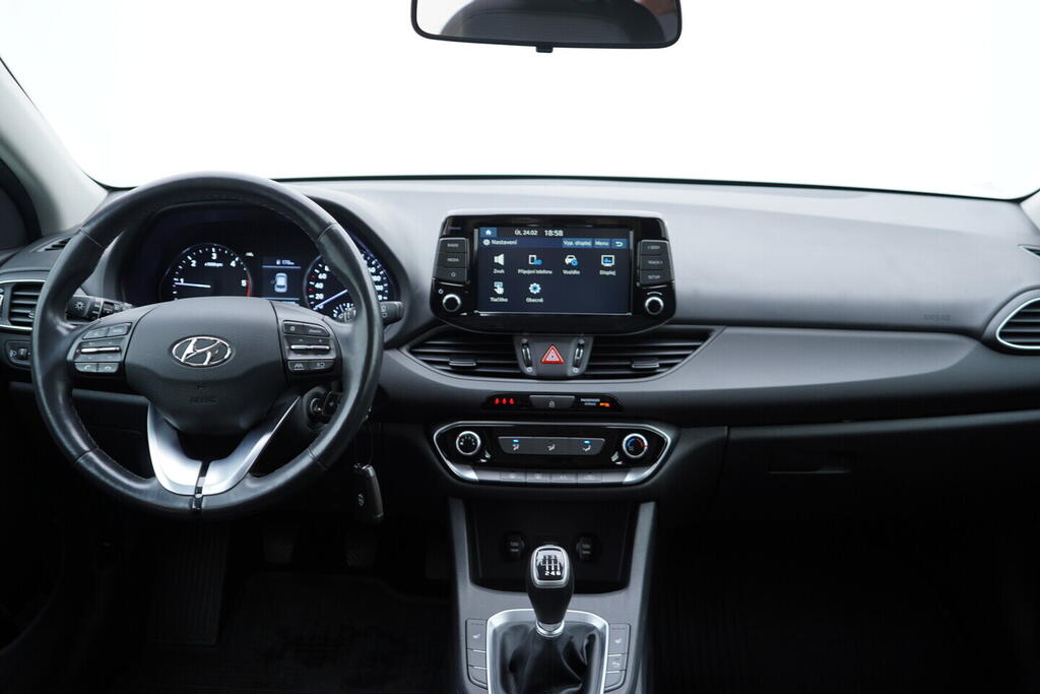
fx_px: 1040
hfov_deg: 53.1
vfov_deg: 36.9
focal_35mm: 36
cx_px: 520
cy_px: 347
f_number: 2.8
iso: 160
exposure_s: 1/40
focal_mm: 24
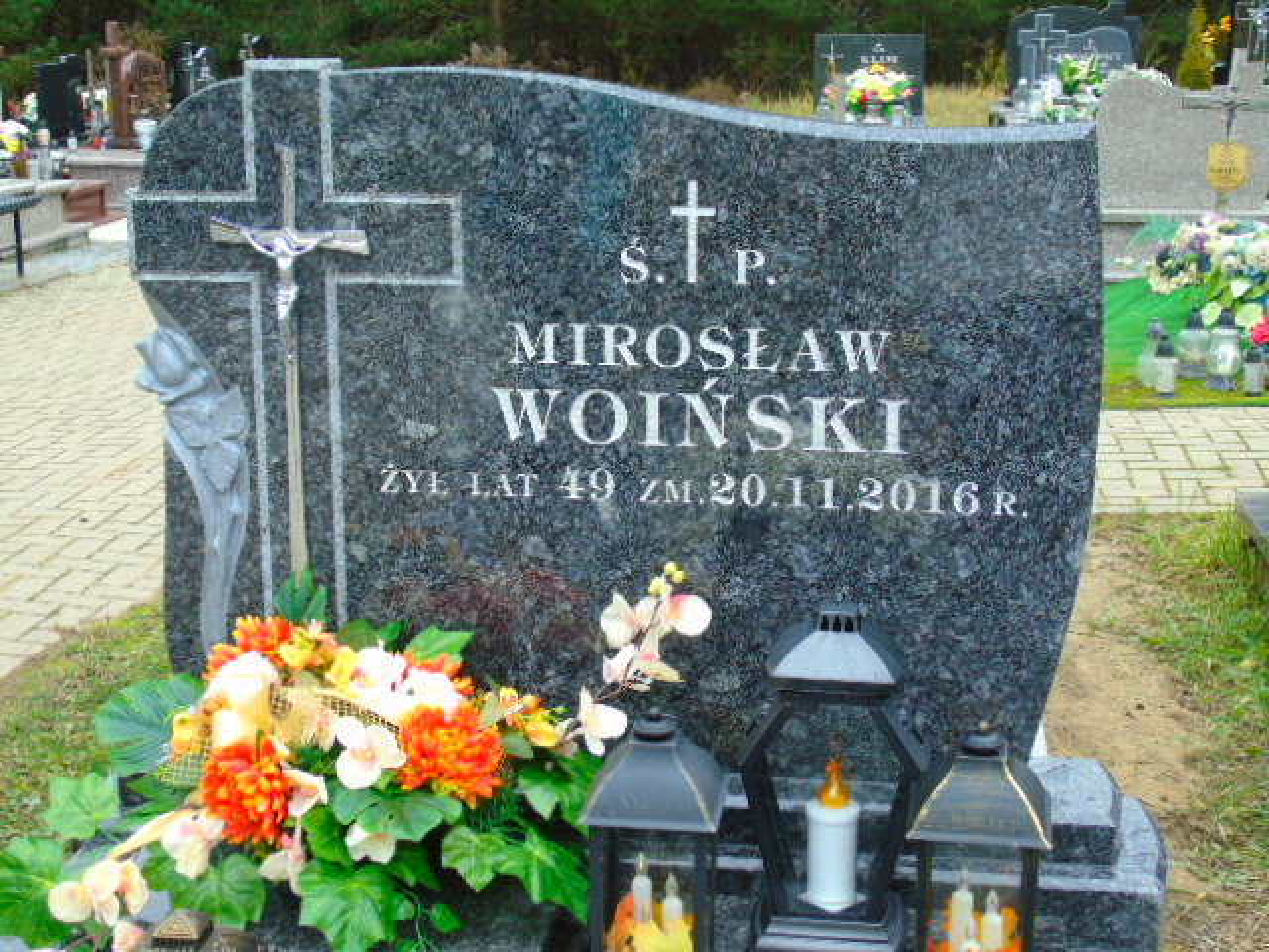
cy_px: 476
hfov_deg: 35.5
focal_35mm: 54
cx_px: 634
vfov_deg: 27.0
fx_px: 1980
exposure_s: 1/60
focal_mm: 9.6
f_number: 4.3
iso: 80
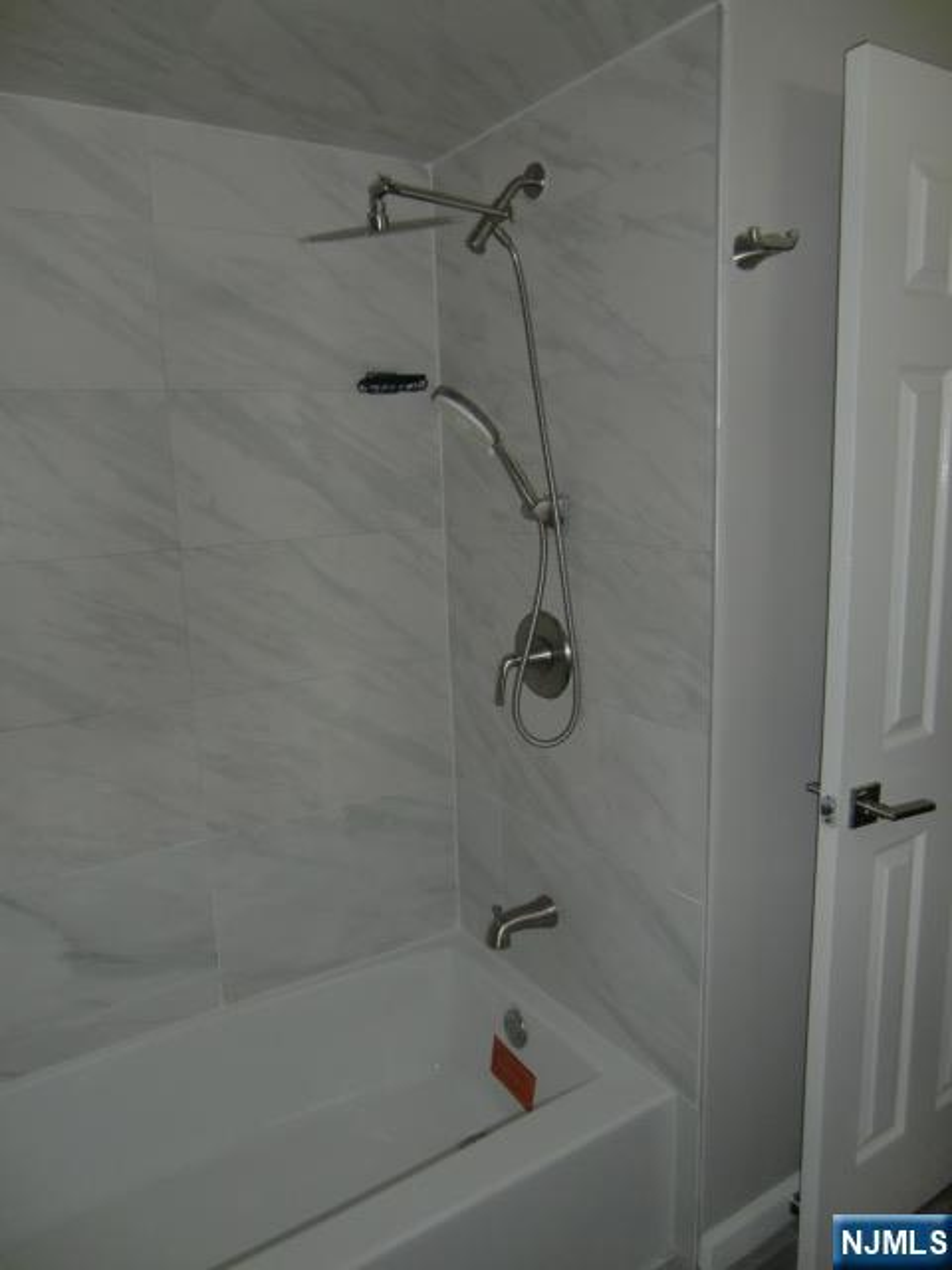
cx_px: 476
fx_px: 880
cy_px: 635
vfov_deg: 71.6
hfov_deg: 56.8
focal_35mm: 24
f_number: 7.5
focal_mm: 4.3
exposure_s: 1/30
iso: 125
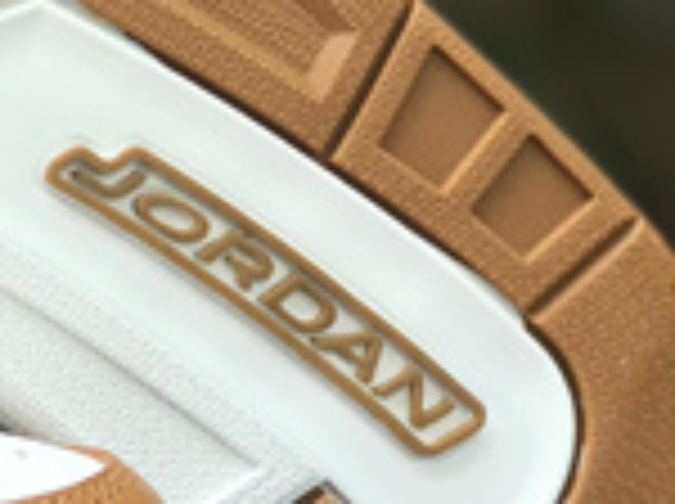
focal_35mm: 282
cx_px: -576
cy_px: 25
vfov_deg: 5.2
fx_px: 5490
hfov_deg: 6.8
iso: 20
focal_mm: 6.6
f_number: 2.8
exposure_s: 1/320
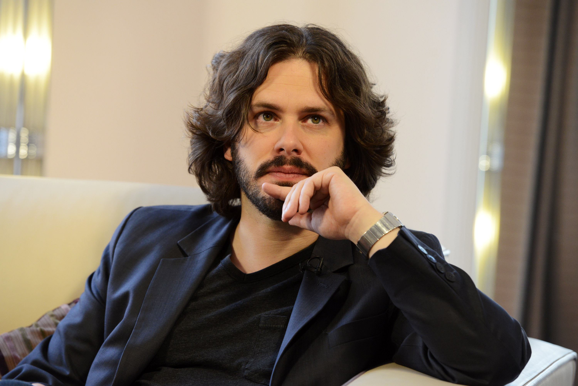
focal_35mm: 165
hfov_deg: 12.4
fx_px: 2650
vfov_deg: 8.3
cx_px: 289
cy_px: 193
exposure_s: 1/200
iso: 1600
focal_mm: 165
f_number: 5.6
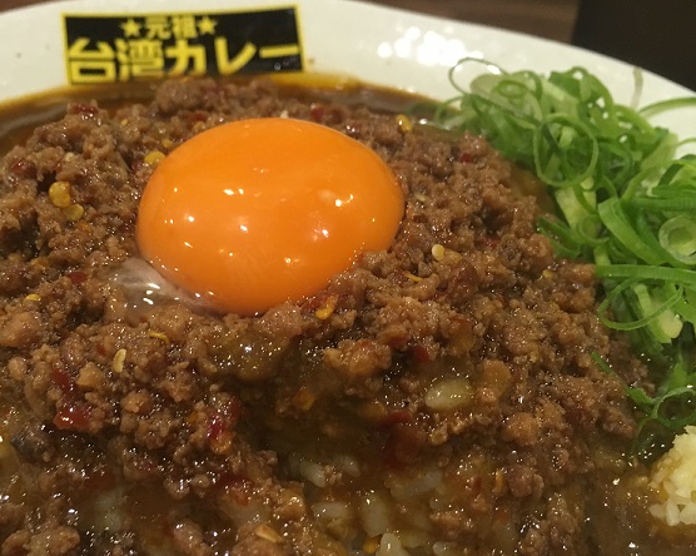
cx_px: 289
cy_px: 309
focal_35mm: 37
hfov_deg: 48.9
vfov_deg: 40.0
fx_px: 762
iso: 200
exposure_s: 1/24
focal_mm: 4.15
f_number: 2.2
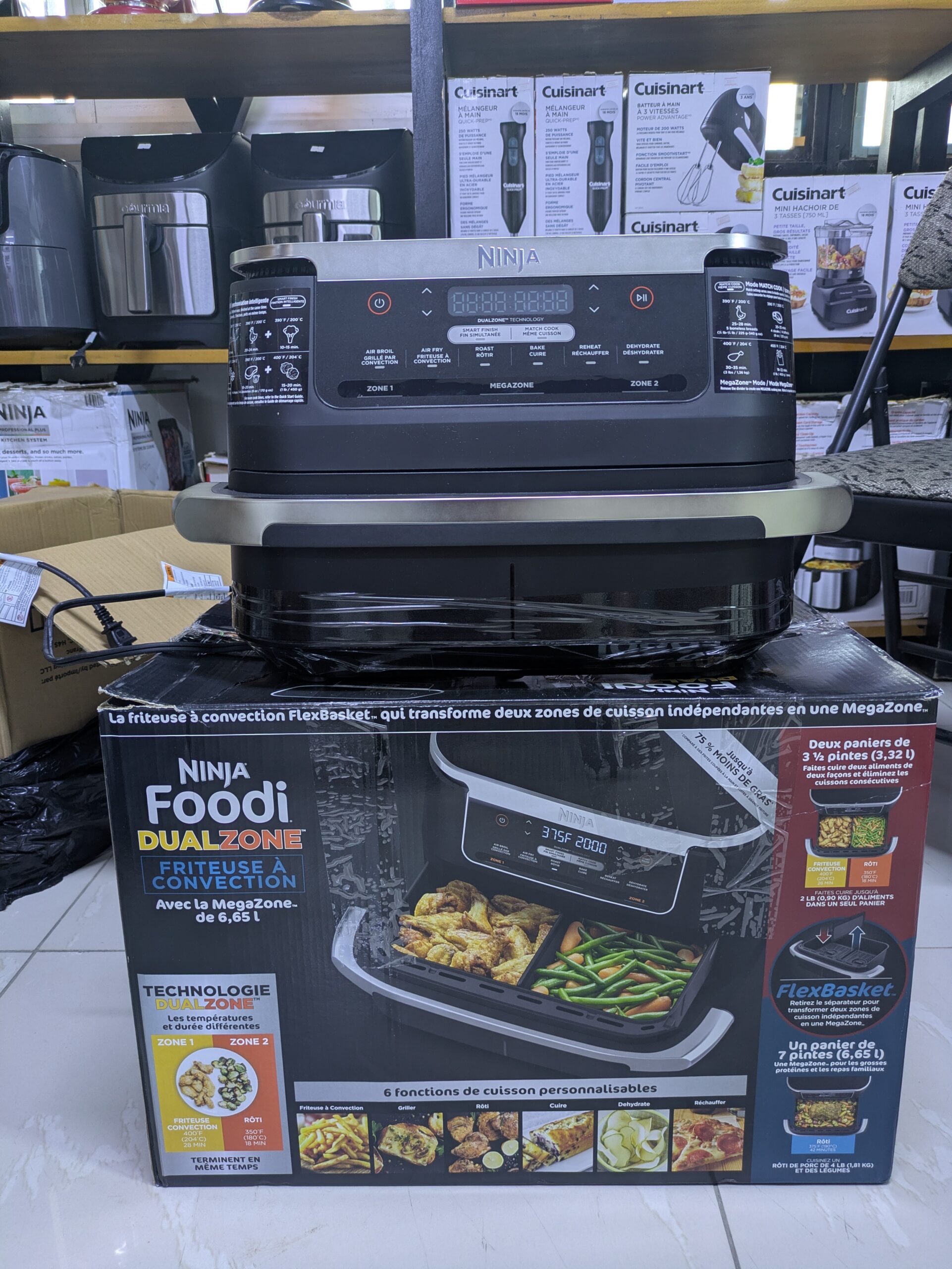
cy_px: 634
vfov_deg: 69.4
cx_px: 476
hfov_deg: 54.9
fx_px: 916
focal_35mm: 25
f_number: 1.89
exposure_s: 1/25
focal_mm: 5.43
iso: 106
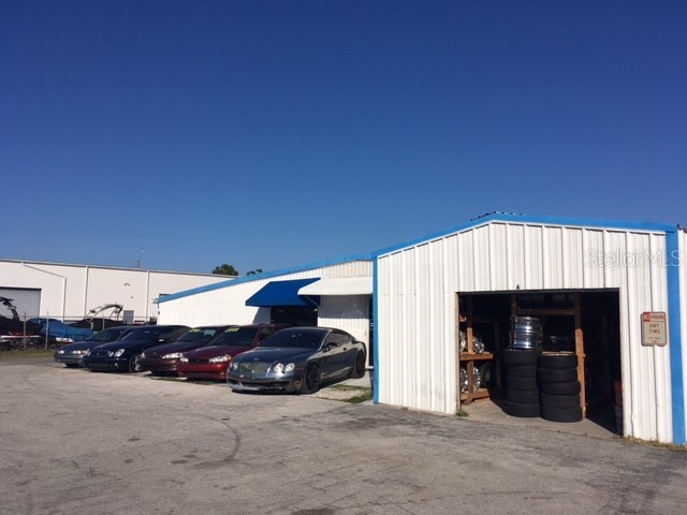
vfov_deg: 48.2
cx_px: 344
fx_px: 576
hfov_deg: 61.7
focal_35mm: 29
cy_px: 258
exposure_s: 1/4525
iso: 25
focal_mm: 4.15
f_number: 2.2
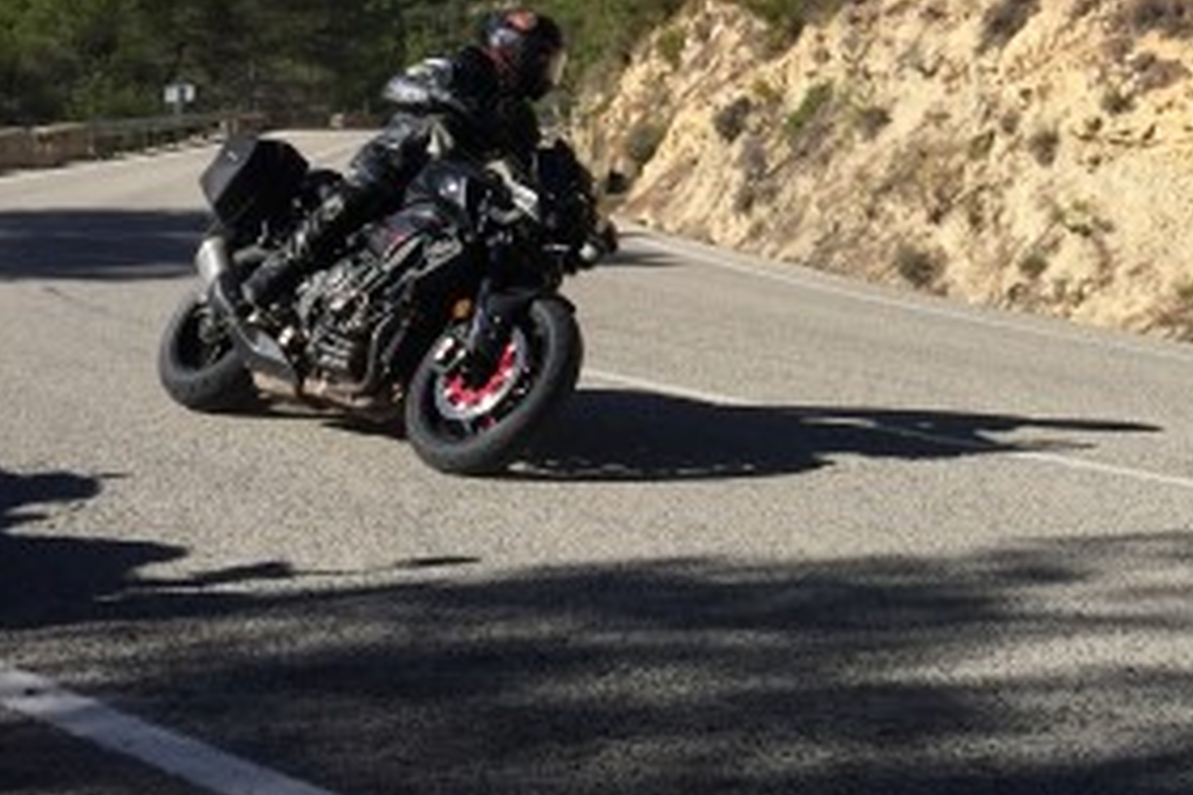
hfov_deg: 38.0
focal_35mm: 50
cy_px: 110
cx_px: 975
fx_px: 1657
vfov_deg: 26.3
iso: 32
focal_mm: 4.15
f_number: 2.2
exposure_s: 1/2198
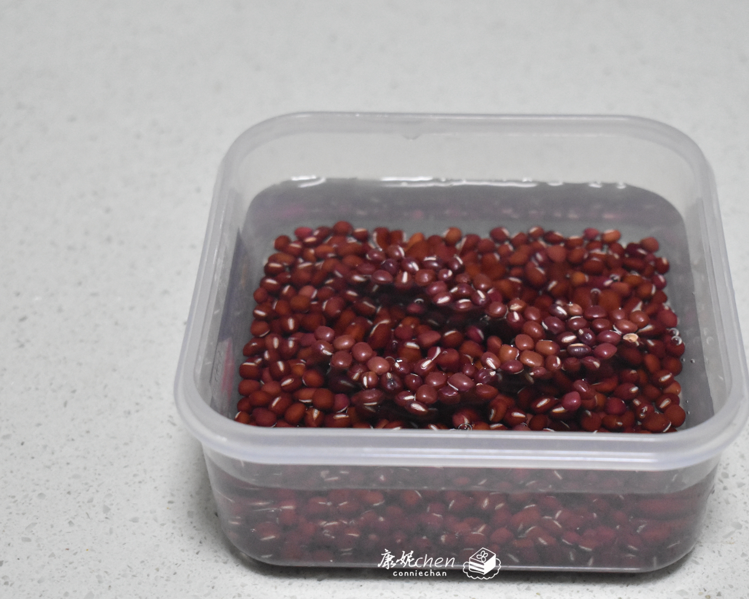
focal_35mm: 78
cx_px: 426
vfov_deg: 19.7
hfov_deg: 24.4
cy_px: 300
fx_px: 1729
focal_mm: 46
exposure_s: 1/80
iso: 5600
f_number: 5.3
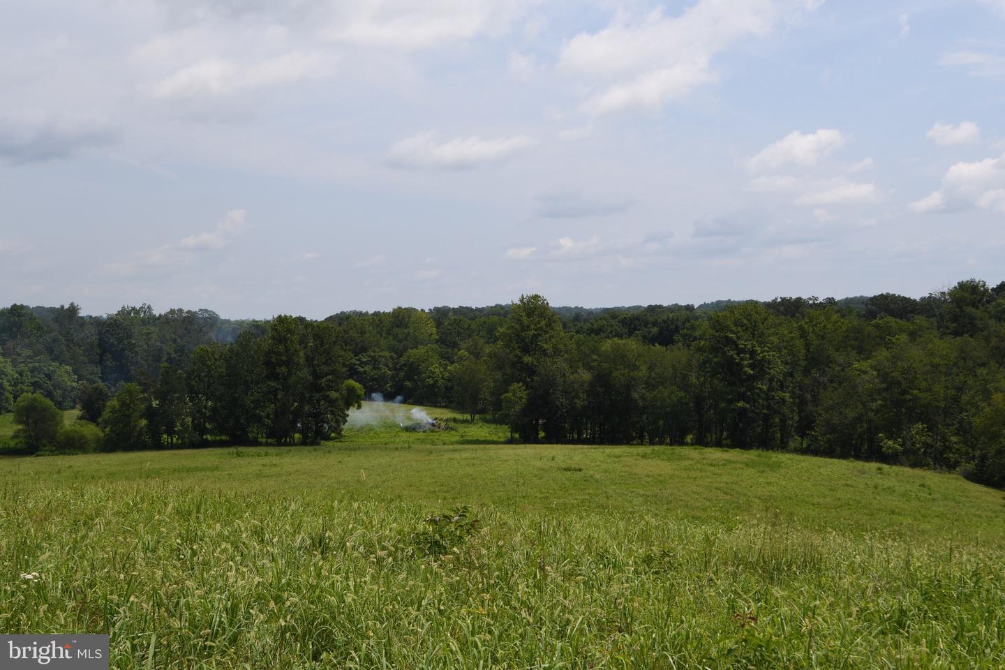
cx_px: 502
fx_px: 1340
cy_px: 335
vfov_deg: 28.1
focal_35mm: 48
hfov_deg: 41.1
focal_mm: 24
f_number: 9
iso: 100
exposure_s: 1/320
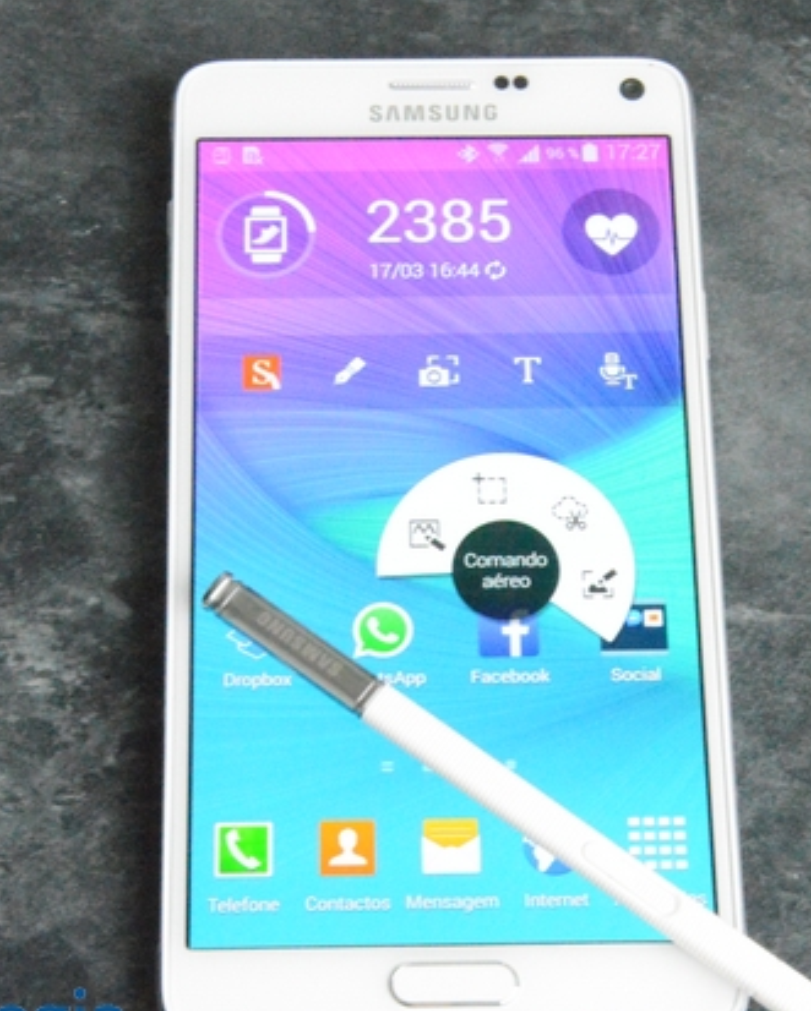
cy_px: 554
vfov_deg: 19.2
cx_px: 429
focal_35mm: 100
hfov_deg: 15.4
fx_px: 2997
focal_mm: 42
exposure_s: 1/25
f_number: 20
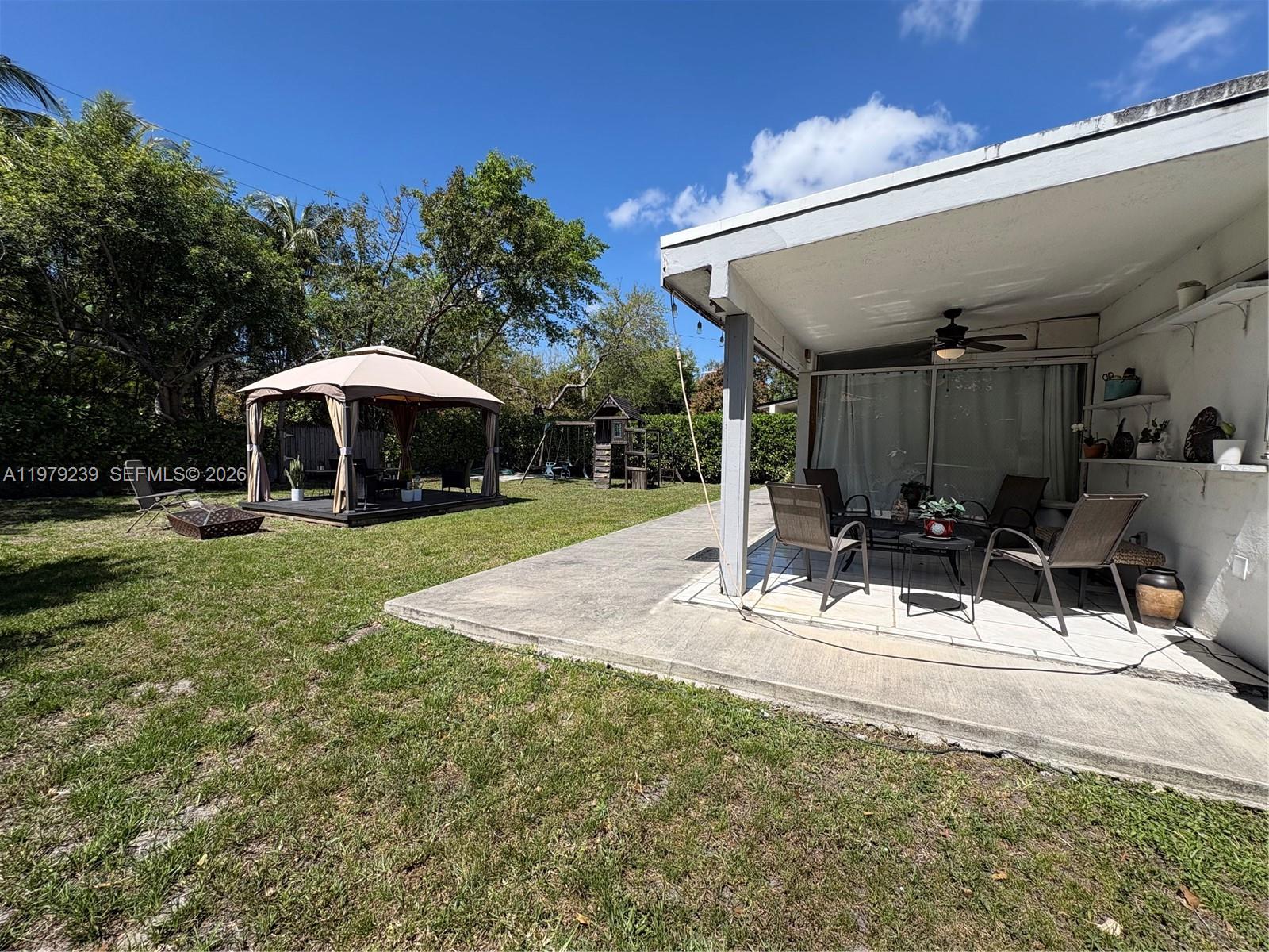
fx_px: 513
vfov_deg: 85.7
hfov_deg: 102.1
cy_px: 476
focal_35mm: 14
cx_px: 634
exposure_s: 1/2146
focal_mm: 2.22
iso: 50
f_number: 2.2
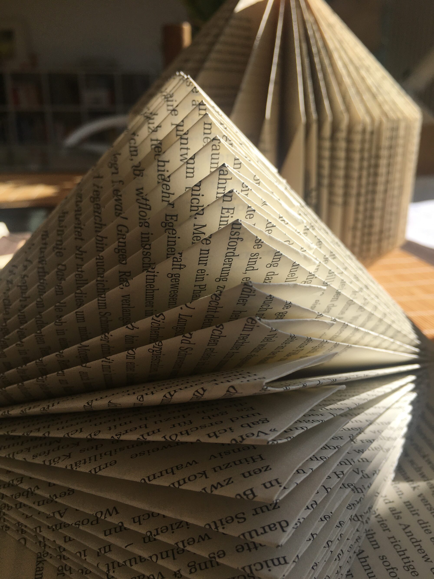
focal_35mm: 29
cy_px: 290
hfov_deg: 48.2
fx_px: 485
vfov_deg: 61.7
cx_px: 217
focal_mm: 4.15
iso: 25
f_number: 2.2
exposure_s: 1/1131
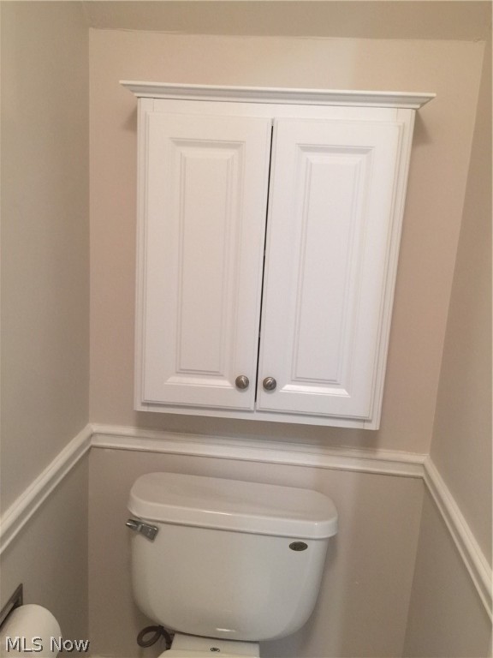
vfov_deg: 61.7
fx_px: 551
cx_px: 246
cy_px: 329
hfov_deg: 48.2
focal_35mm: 29
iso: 64
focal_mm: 4.15
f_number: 2.2
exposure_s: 1/15
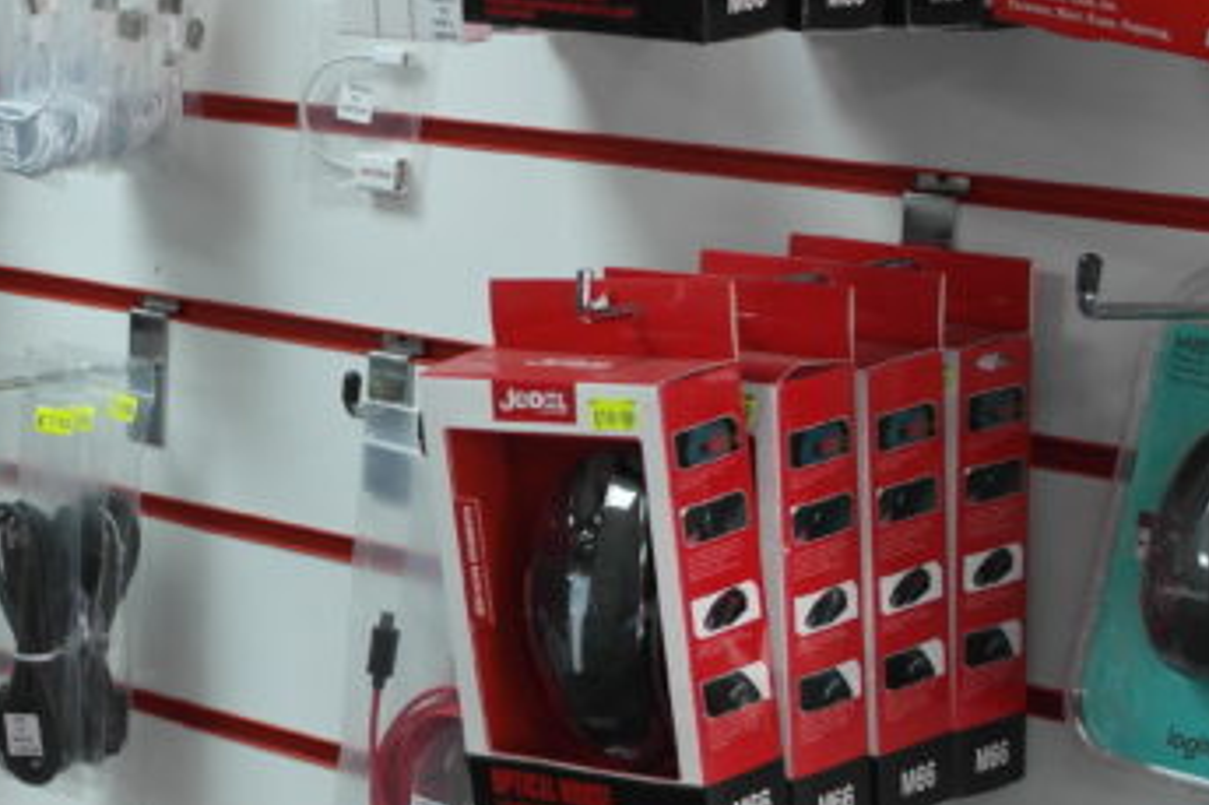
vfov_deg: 10.7
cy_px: 483
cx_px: -155
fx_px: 4296
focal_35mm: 128
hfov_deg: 15.5
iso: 400
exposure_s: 1/50
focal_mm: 28
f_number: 4
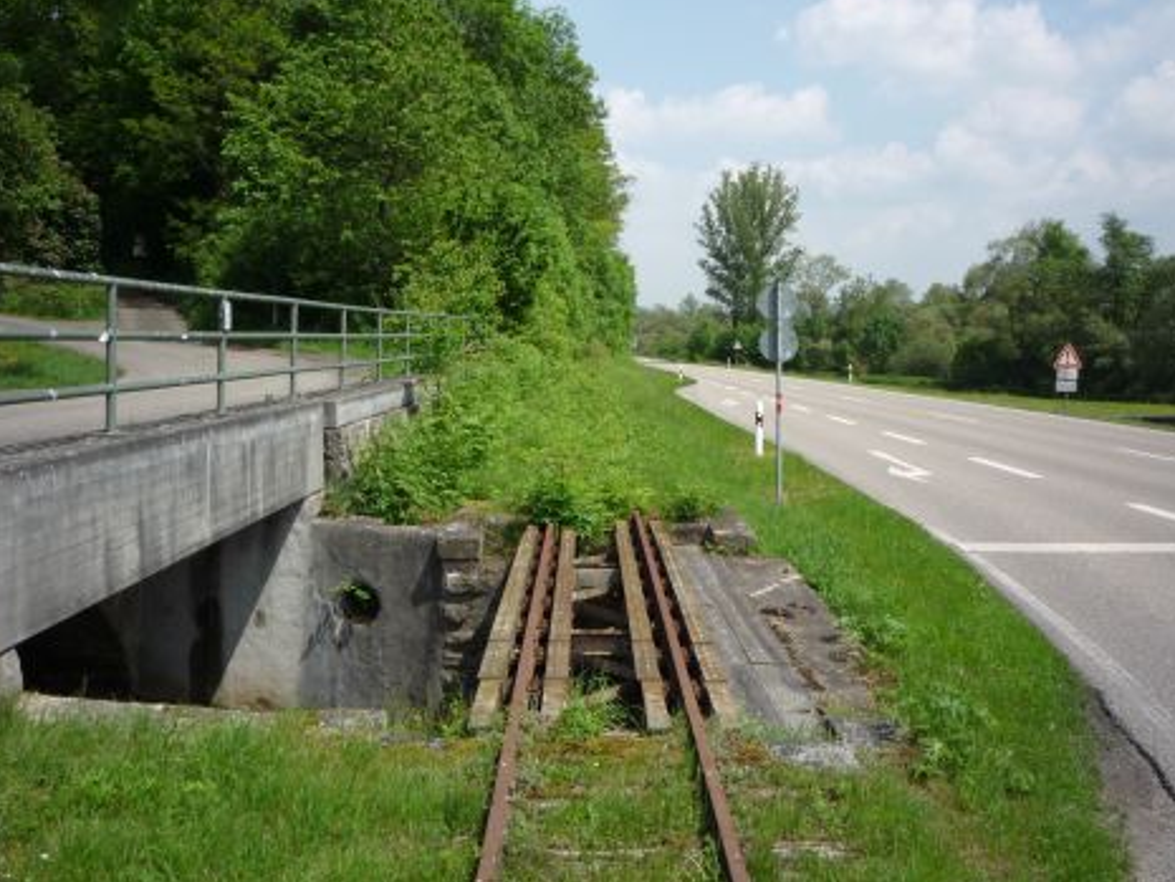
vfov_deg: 43.0
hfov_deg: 55.3
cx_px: 584
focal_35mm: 33
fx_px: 1120
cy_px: 435
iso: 100
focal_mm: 5.2
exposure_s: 1/400
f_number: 5.6
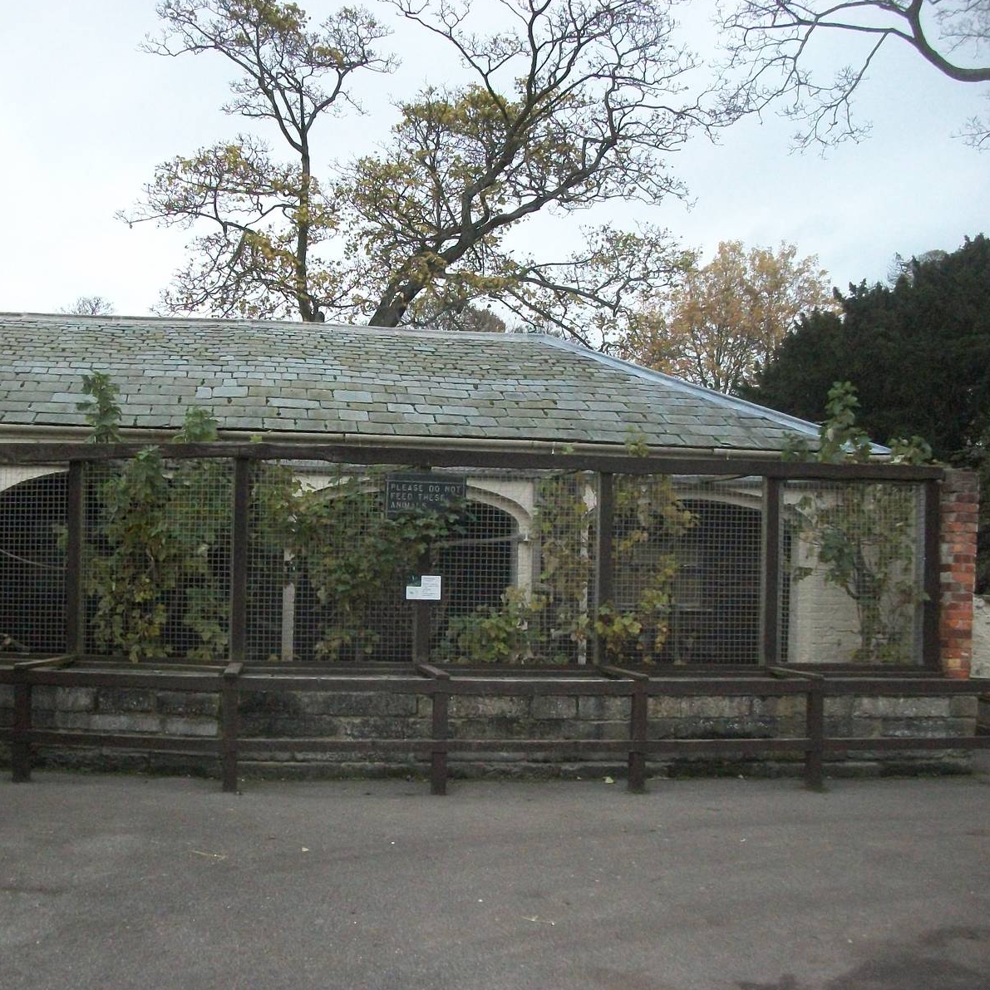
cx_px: 382
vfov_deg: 43.9
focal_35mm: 38
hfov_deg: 43.6
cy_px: 495
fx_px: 1230
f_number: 2.9
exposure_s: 1/500
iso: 517
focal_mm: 5.7
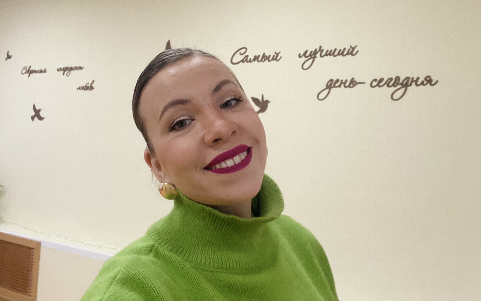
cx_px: 243
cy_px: 108
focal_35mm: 33
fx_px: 433
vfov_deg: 38.0
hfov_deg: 58.1
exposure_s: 1/50
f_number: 2.2
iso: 200
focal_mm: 2.71
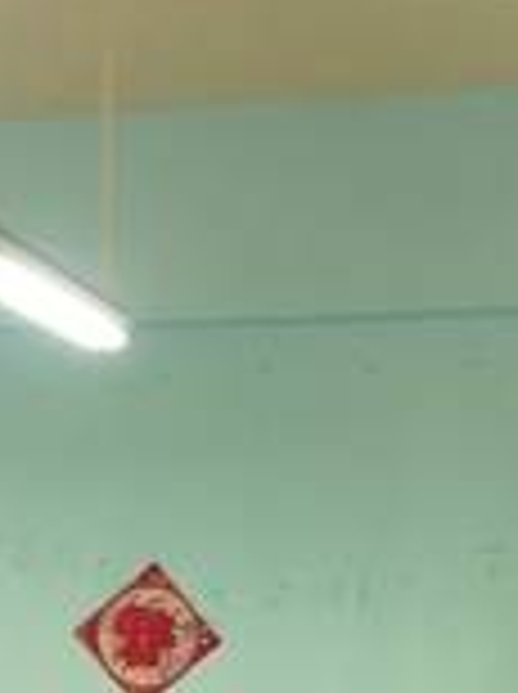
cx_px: -270
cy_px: 1015
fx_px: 2641
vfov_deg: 14.1
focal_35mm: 132
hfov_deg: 10.8
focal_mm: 4.15
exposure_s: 1/33
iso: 160
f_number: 2.2
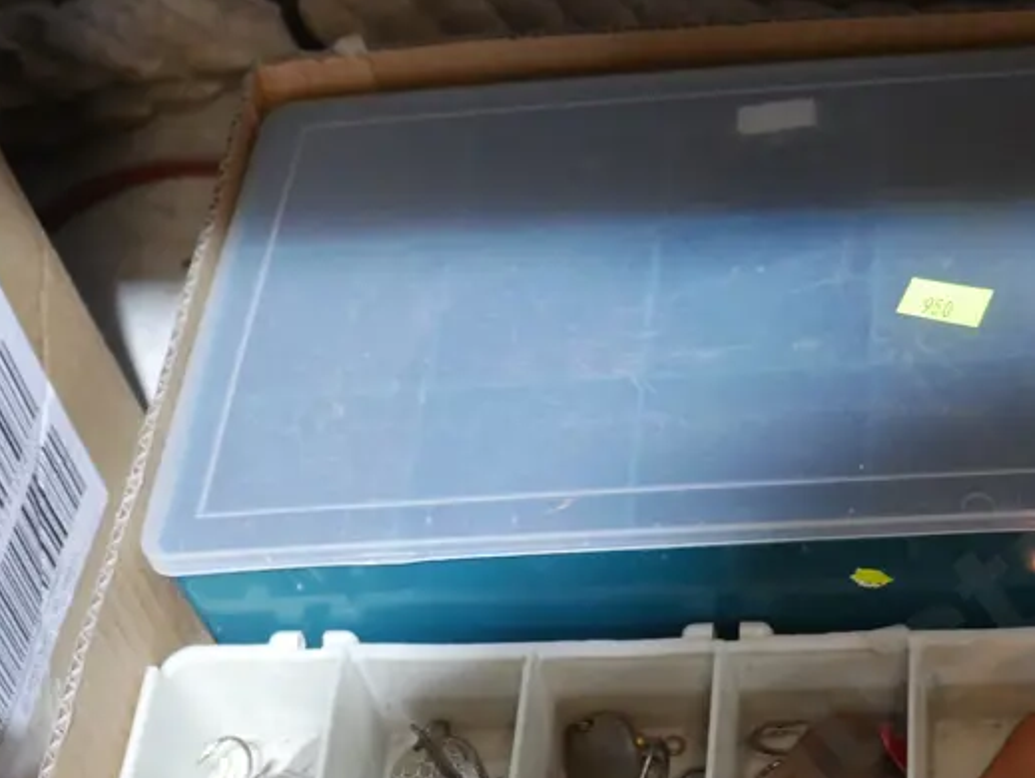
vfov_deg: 19.3
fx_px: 2244
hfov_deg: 25.4
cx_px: 871
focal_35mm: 75
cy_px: 703
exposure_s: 1/60
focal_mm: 19
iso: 1250
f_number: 4.1
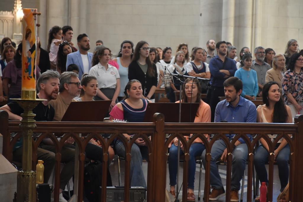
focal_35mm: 135
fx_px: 1136
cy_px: 101
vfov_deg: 10.2
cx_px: 152
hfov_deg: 15.2
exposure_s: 1/50
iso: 1600
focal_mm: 90
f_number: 5.3
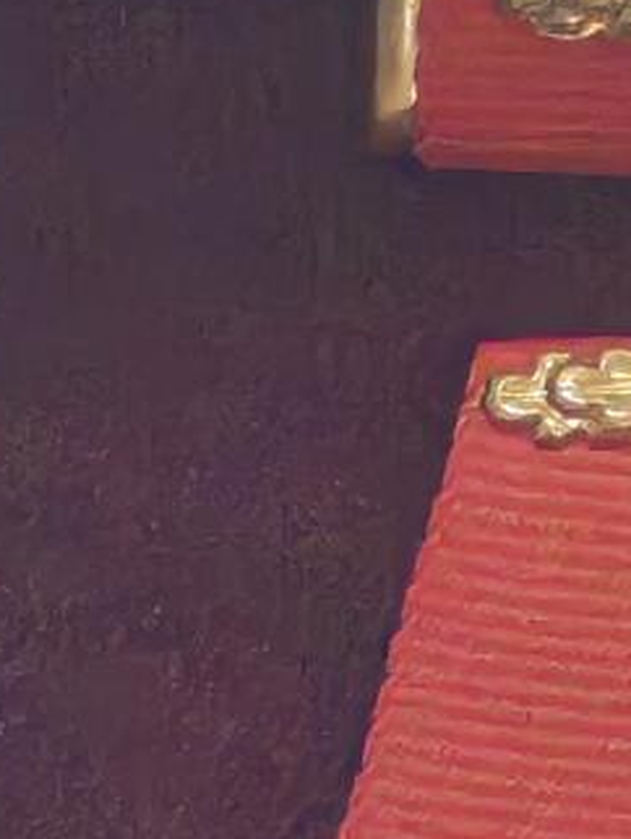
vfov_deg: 5.2
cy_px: 1225
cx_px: 847
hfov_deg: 3.9
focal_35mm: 380
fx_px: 9224
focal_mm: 5.52
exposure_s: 1/33
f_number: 1.95
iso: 800
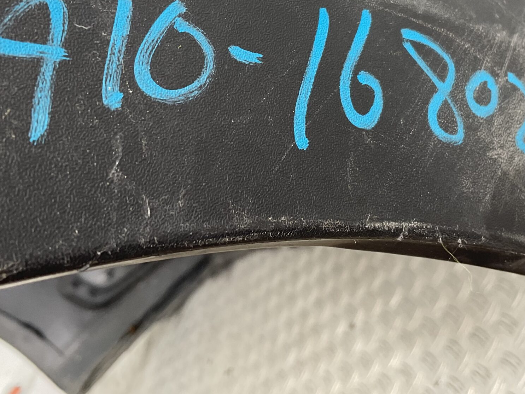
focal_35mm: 50
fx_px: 758
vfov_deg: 28.4
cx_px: 288
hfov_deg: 38.1
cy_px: 72
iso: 40
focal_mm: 3
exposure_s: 1/60
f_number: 1.8
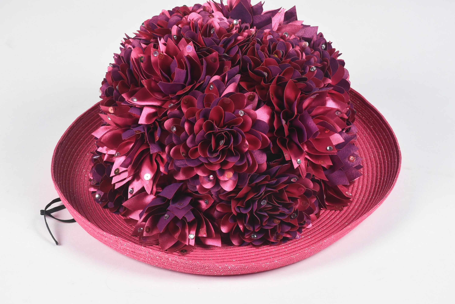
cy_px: 152
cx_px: 228
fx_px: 1613
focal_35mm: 128
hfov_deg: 16.1
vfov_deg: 10.8
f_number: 13
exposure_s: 1/125
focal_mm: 85
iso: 200
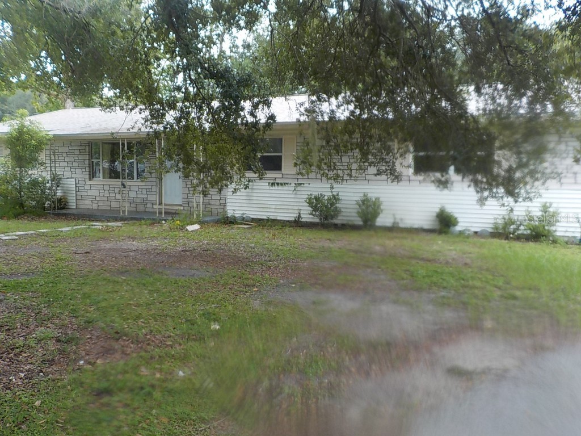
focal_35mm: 30
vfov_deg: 46.8
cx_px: 290
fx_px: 504
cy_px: 218
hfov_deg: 60.0
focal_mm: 4.1
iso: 125
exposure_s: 1/50
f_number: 3.3
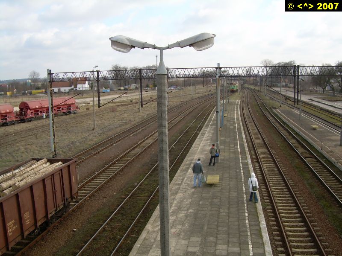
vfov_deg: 37.7
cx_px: 171
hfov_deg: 49.0
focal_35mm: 38
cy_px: 128
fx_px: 375
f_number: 4.6
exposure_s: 1/229
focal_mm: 6.3
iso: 50
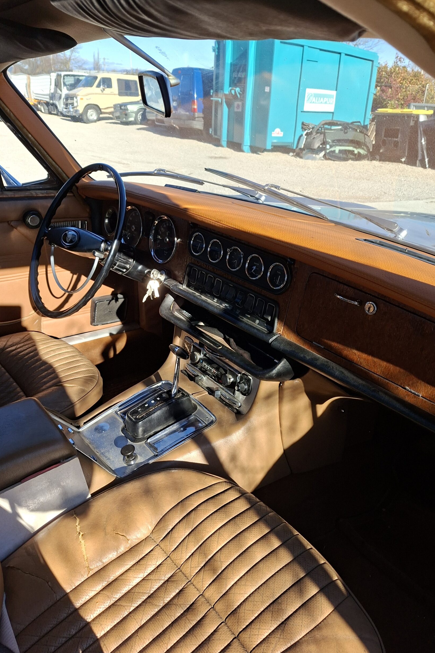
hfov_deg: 51.0
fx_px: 453
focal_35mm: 25
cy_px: 316
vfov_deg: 71.5
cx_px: 255
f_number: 1.8
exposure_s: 1/907
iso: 50
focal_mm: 5.54
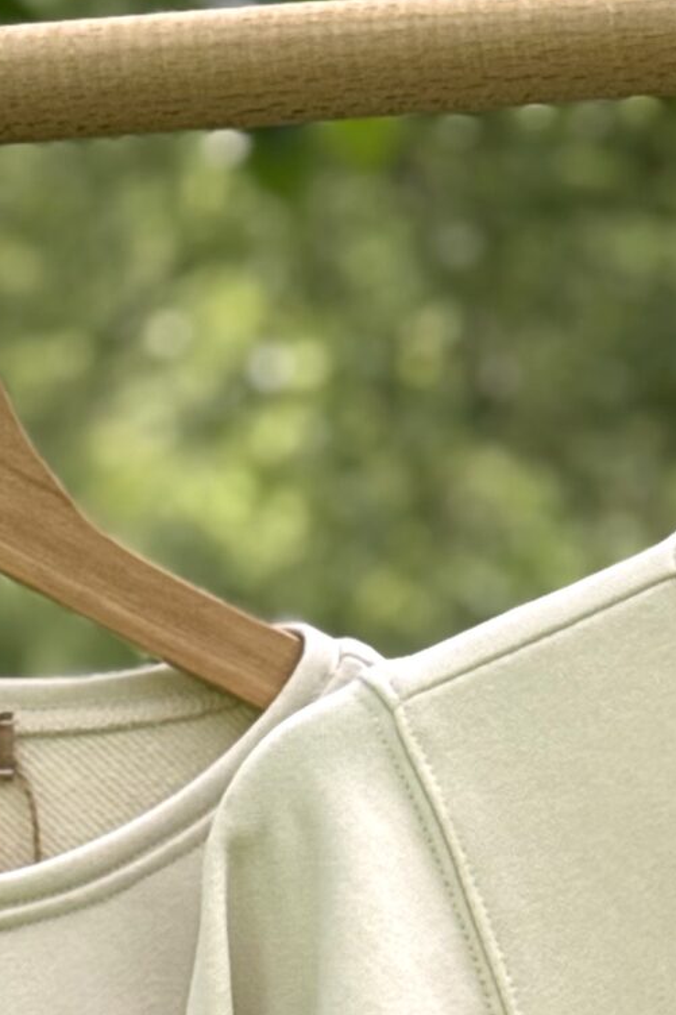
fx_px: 4790
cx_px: 1166
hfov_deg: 7.8
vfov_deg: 11.9
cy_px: 1190
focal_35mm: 170
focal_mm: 6.76
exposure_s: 1/980
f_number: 1.78
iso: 64
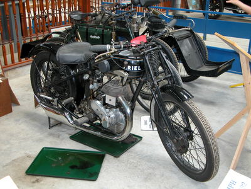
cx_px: 126
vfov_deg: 31.5
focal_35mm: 46
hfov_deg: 41.2
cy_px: 94
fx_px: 334
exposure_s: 1/30
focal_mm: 11.6
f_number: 3
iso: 100
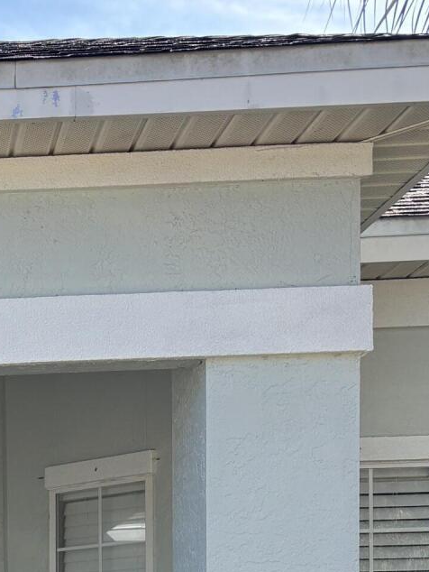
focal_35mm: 82
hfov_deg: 16.7
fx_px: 1354
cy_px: 714
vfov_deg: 21.8
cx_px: -172
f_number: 1.6
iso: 50
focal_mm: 5.96
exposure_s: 1/1047
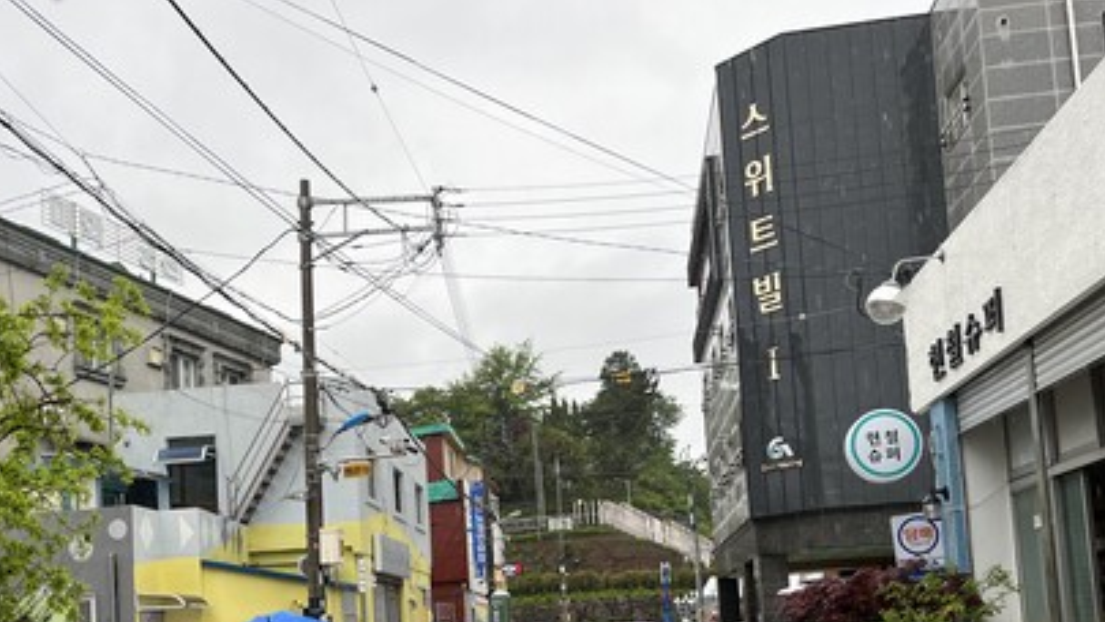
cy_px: 537
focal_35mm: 42
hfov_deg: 48.1
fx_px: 1231
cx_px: 445
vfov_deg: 27.5
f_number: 1.6
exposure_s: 1/499
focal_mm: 5.1
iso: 50
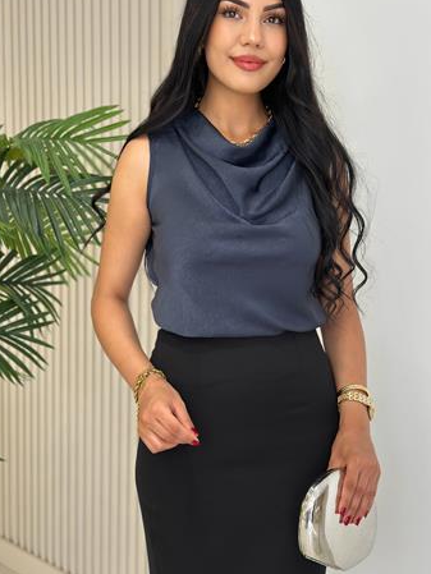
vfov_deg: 33.8
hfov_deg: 25.6
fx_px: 946
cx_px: 244
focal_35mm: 57
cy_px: 263
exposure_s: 1/143
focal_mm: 6.86
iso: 64
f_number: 1.78
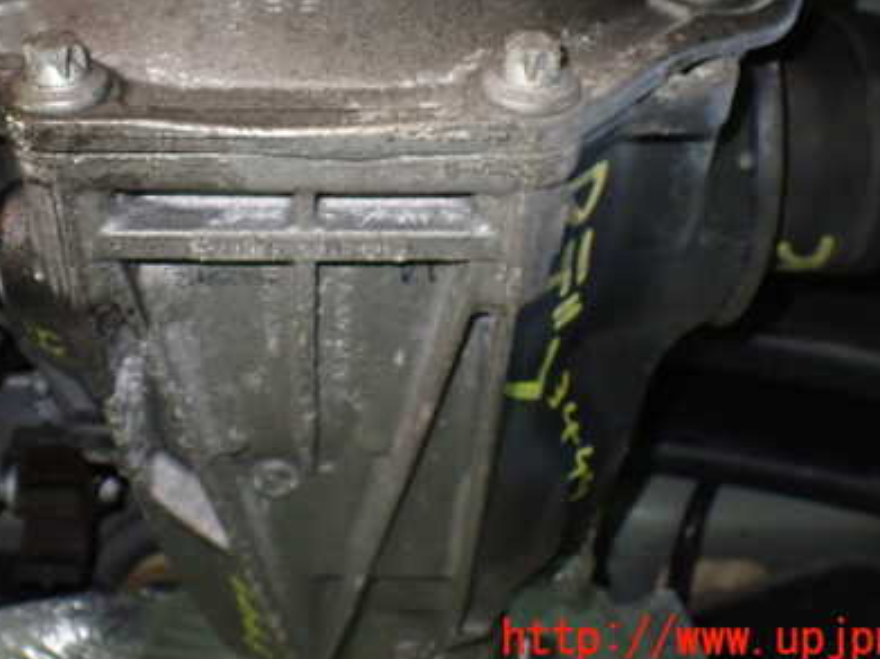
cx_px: 335
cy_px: 162
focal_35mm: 46
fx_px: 1169
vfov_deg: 30.9
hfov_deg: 41.0
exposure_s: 1/40
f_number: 2.3
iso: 800
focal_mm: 5.4
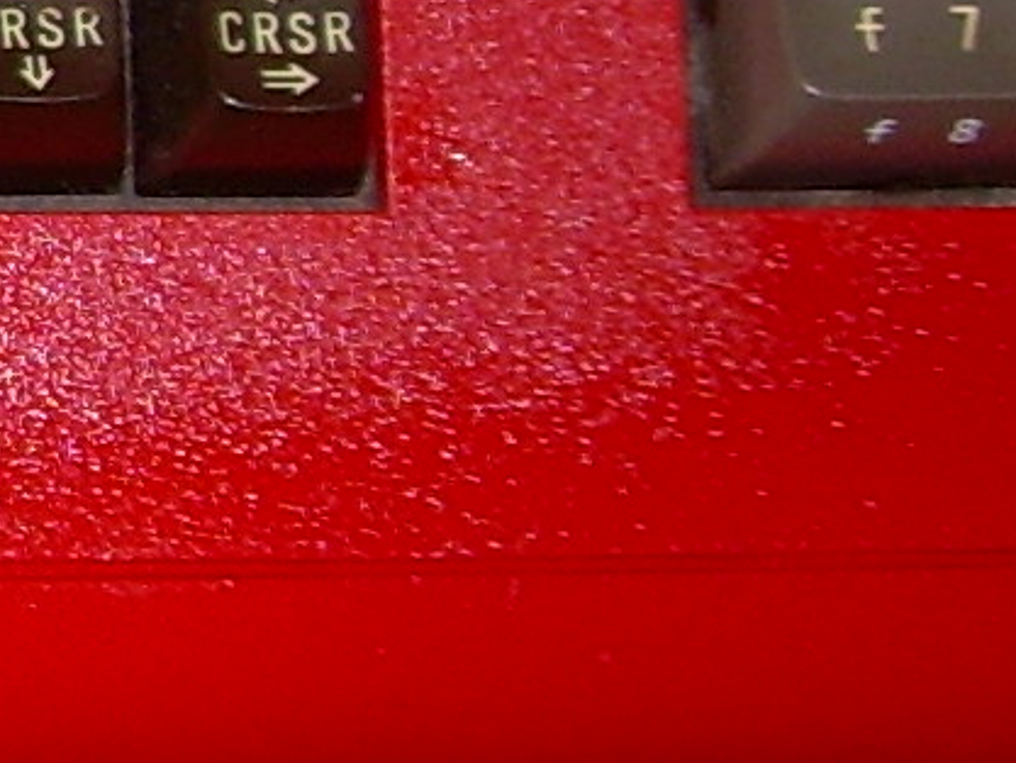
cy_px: -475
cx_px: -1269
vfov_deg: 7.0
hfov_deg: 8.8
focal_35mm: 207
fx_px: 6077
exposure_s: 1/60
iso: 50
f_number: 2.8
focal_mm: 6.3
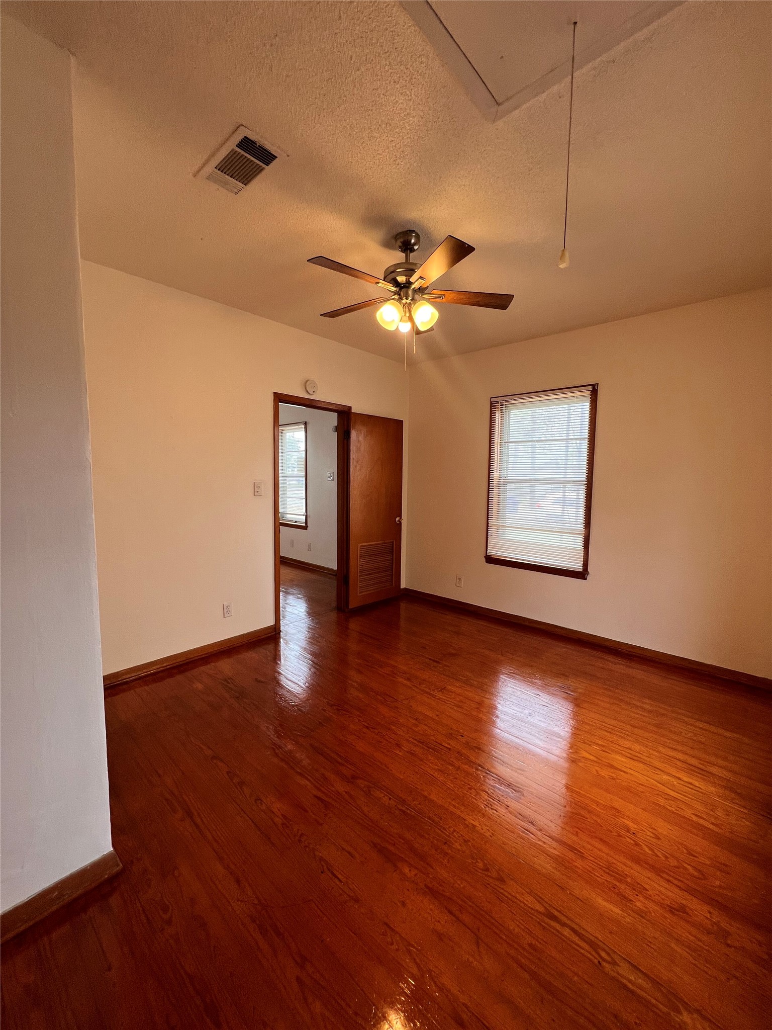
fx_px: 387
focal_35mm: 13
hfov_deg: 89.9
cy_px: 515
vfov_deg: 106.2
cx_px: 386
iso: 64
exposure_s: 1/99
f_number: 1.8
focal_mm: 1.57
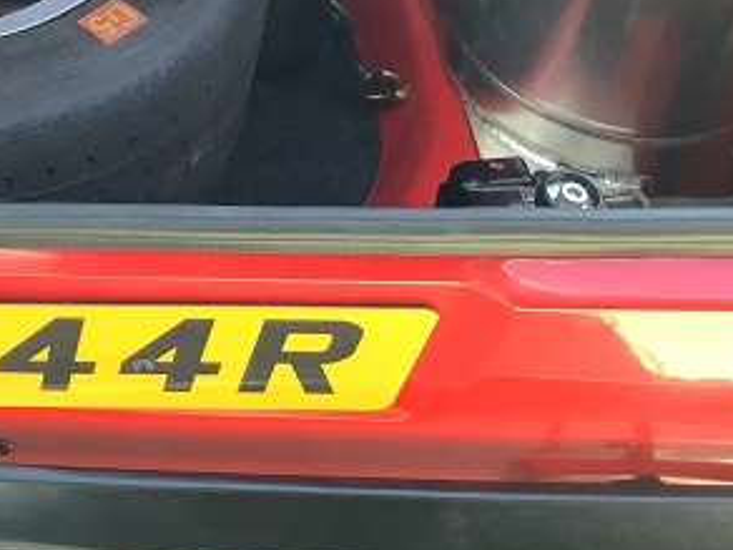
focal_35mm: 85
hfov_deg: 20.8
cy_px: -191
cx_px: -243
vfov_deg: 16.3
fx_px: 1800
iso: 100
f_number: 2.4
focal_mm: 3.3
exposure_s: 1/100
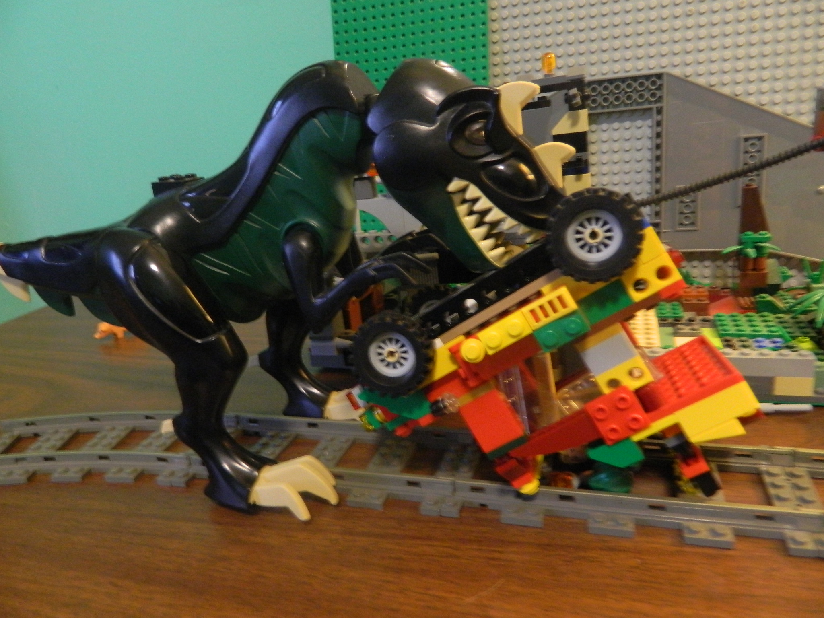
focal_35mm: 25
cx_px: 412
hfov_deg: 69.4
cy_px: 309
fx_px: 595
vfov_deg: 54.9
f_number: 3.1
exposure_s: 1/10
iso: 400
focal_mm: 4.5
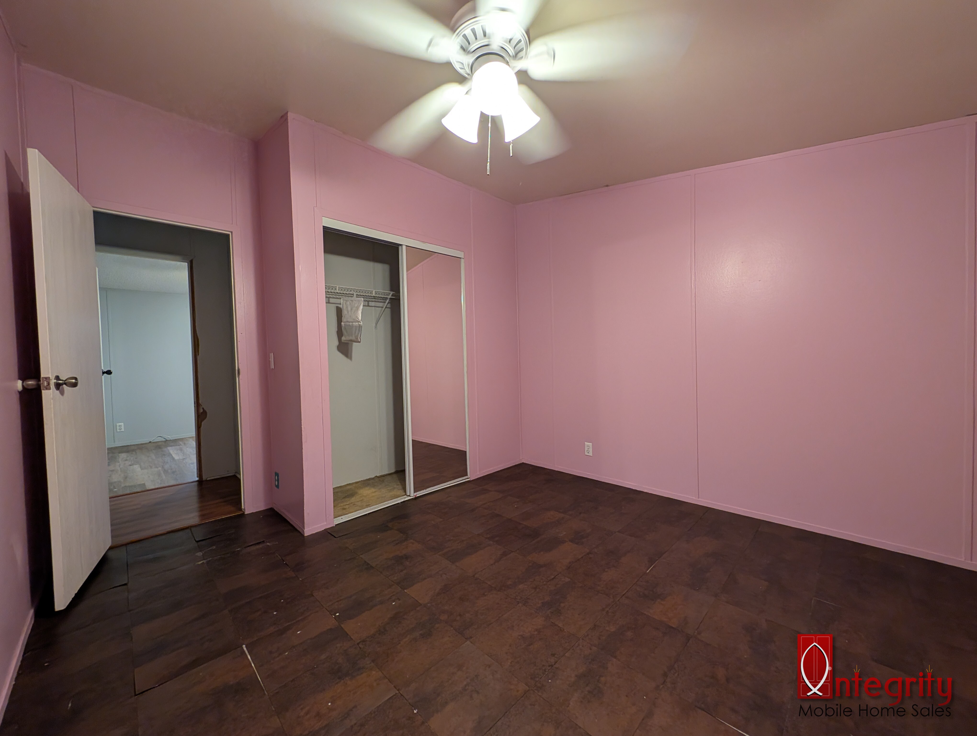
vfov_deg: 94.6
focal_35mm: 12
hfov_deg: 110.5
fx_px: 339
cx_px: 488
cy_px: 368
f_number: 1.95
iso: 116
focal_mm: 2.23
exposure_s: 1/60
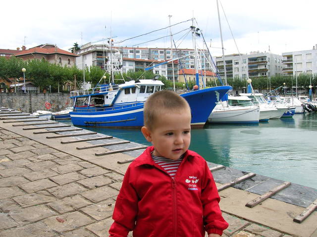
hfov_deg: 54.0
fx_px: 311
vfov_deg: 41.7
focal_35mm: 34
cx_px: 158
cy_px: 118
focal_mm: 5.7
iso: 50
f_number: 4.9
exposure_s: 1/103
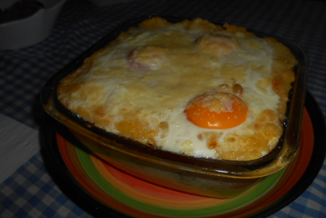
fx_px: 254
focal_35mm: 28
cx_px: 166
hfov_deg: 65.5
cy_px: 126
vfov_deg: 46.2
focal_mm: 4.6
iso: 80
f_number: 8
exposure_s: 1/25
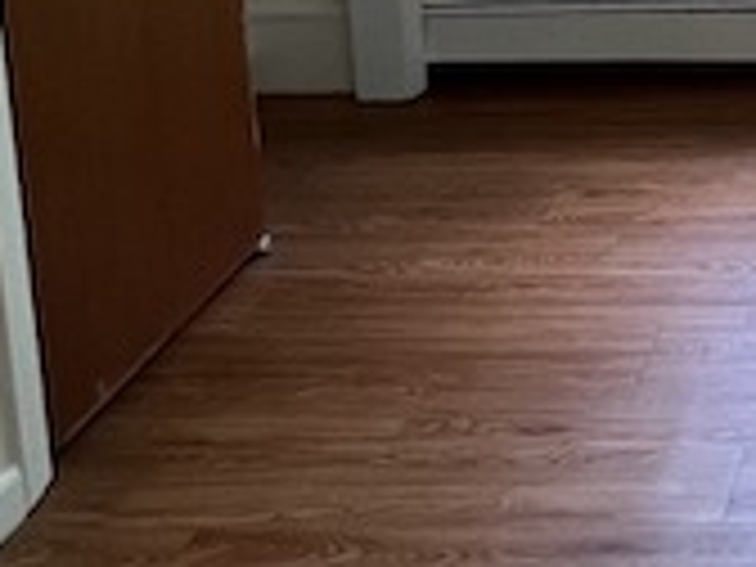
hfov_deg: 25.5
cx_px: 1053
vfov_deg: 19.4
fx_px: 1354
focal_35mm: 62
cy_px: -369
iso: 125
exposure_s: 1/120
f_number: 1.8
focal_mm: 1.57
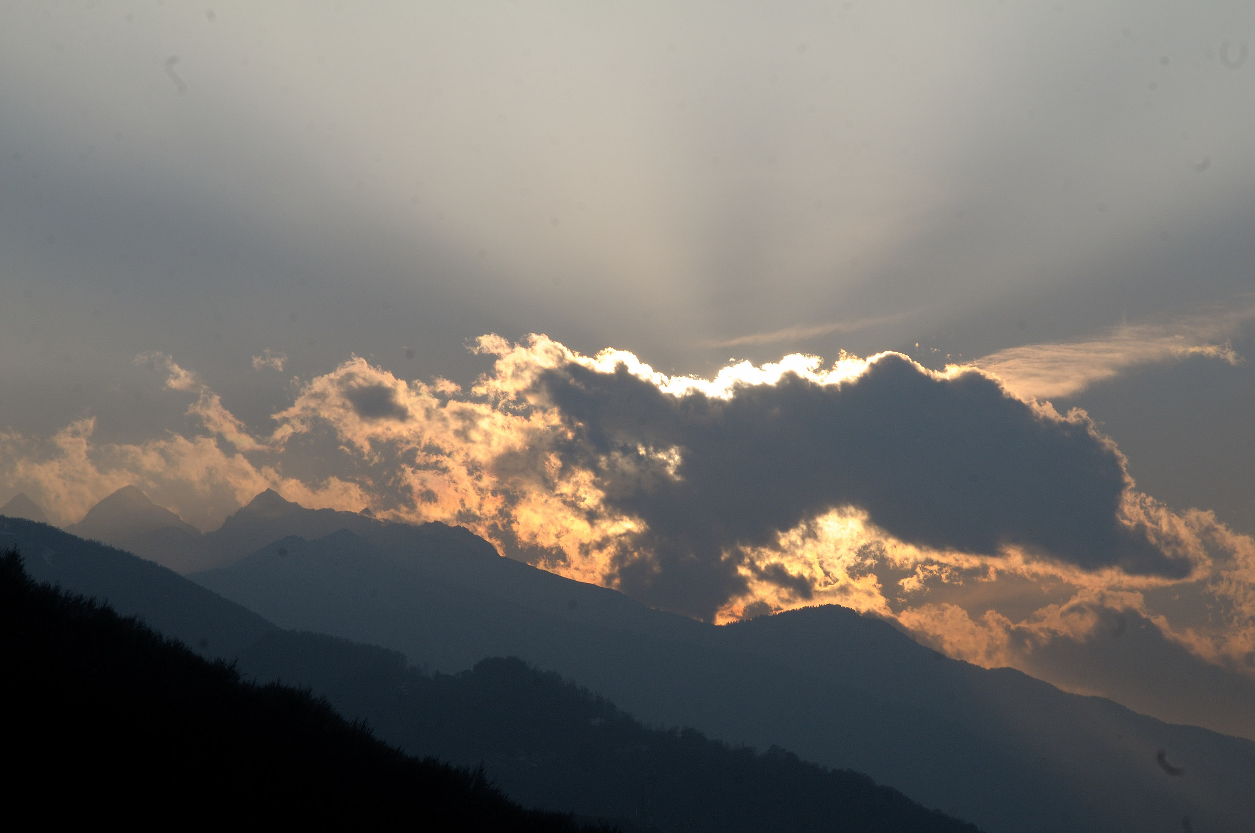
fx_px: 3656
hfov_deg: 19.5
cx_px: 628
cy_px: 416
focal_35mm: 105
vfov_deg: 13.0
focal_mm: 70
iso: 200
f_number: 16
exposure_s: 1/320
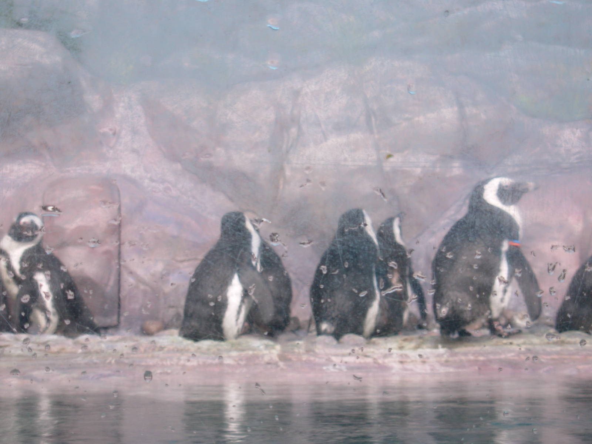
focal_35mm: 70
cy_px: 222
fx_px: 1197
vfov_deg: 21.0
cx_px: 296
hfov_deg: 27.8
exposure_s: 1/13.5
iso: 50
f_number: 3.5
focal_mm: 11.5
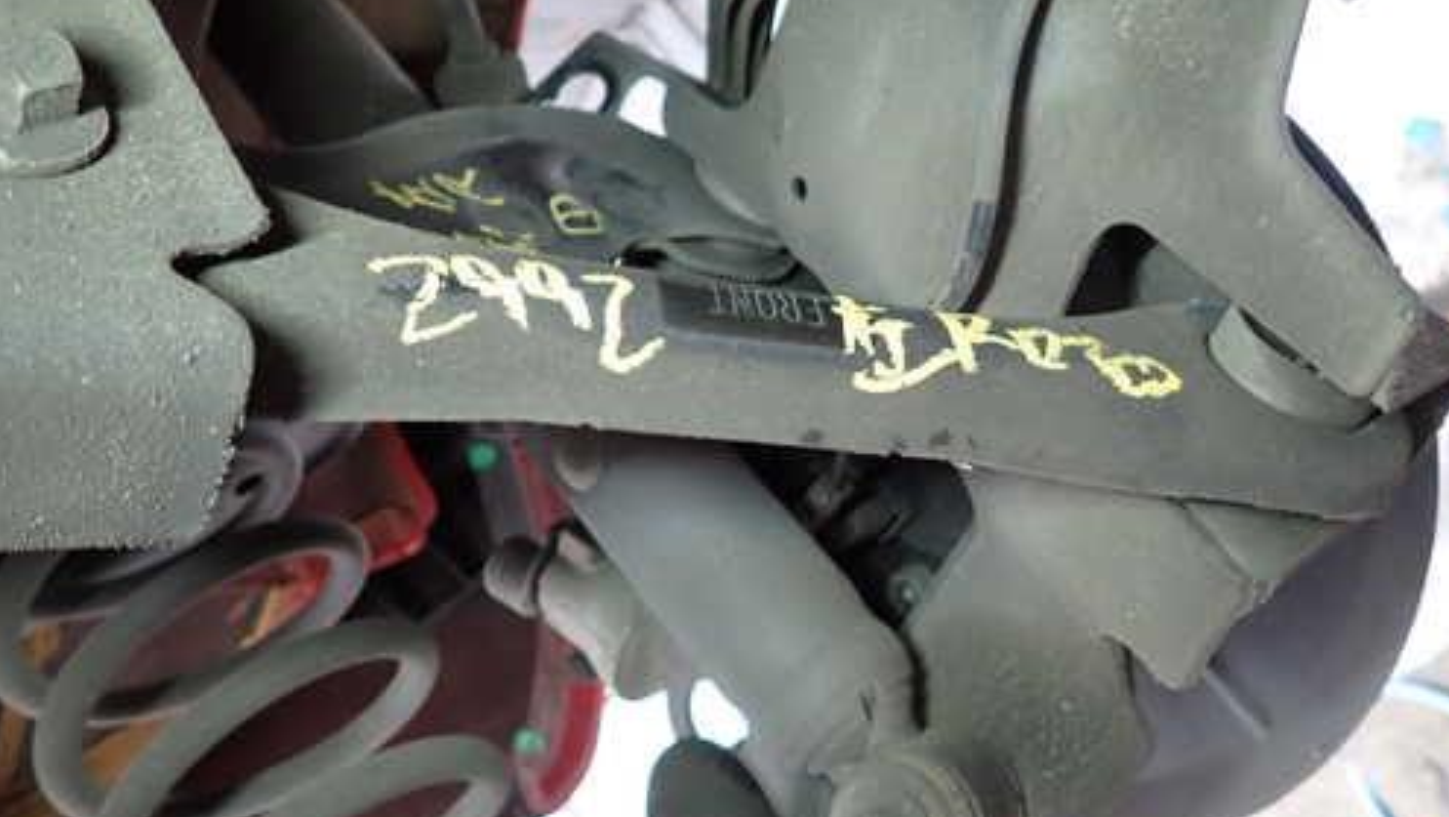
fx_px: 1269
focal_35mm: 33
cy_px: 395
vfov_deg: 35.7
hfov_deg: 59.4
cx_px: 773
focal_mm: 4.5
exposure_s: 1/40
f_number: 2
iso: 200
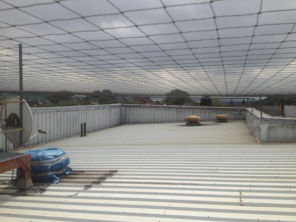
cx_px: 148
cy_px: 111
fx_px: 299
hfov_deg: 52.6
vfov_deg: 40.7
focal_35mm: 35
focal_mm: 4.28
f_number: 2.4
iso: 50
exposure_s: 1/2907
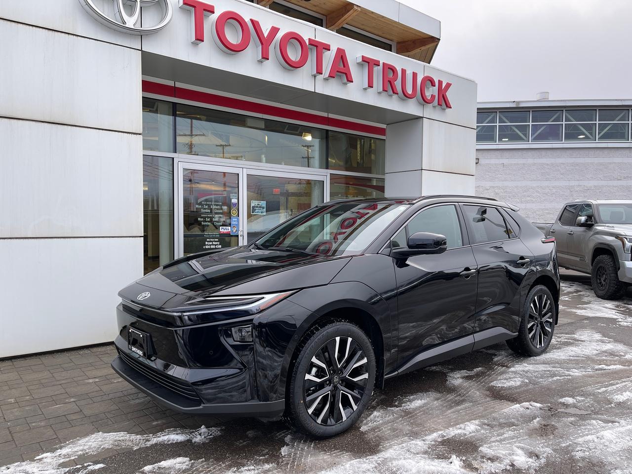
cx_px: 316
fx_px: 456
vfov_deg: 54.9
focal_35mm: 25
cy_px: 237
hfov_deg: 69.4
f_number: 1.6
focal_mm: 5.1
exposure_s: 1/167
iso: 32
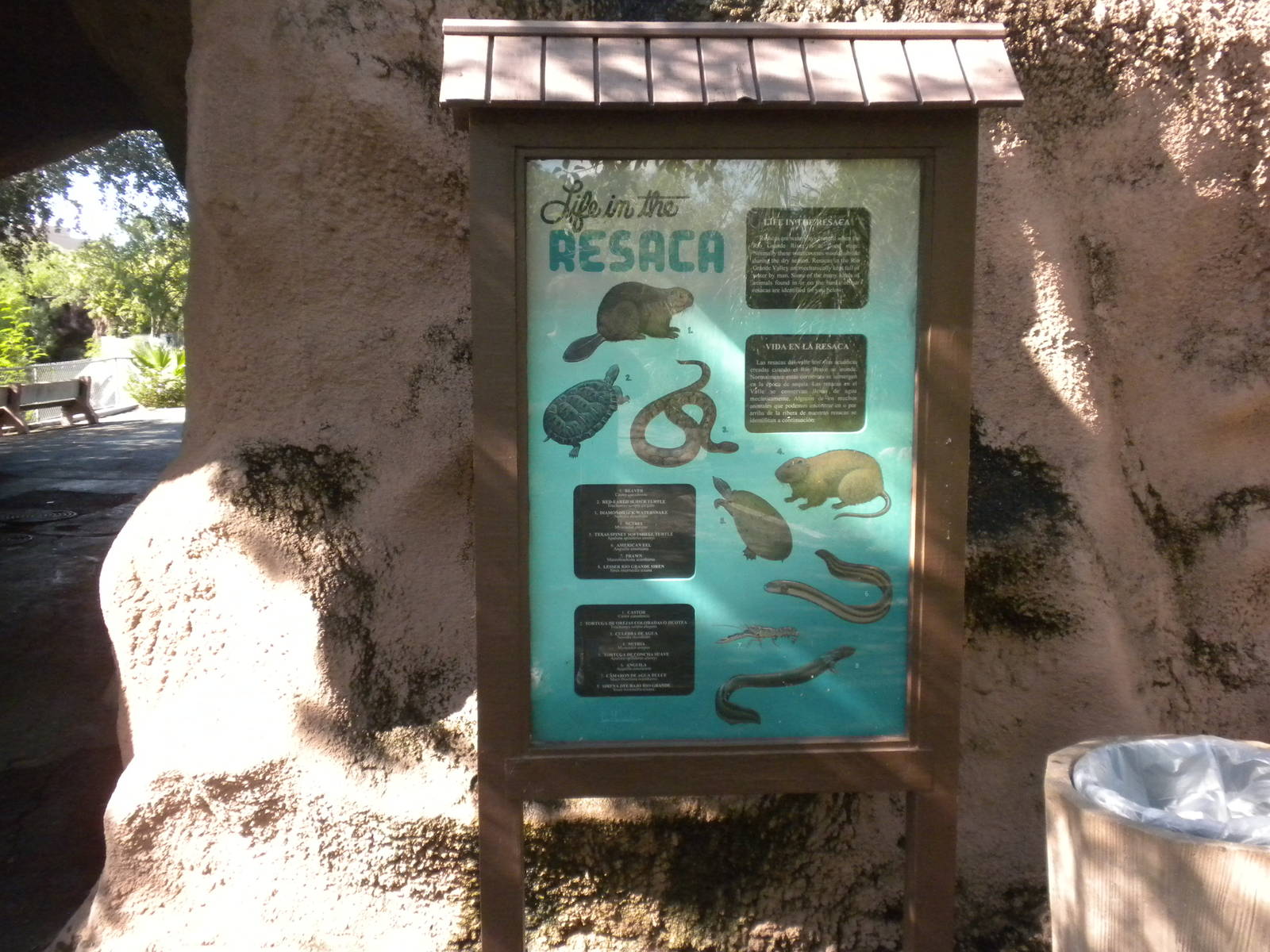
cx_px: 635
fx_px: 1357
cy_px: 476
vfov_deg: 38.7
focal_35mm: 37
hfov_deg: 50.1
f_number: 3.5
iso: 400
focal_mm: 6.6
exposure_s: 1/540
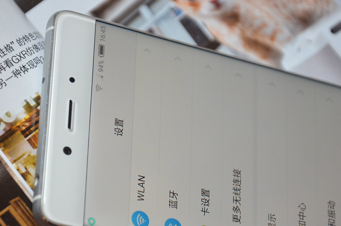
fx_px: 1738
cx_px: 143
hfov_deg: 11.2
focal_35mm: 184
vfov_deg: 7.4
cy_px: 135
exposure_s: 1/25
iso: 1600
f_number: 5.6
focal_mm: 98
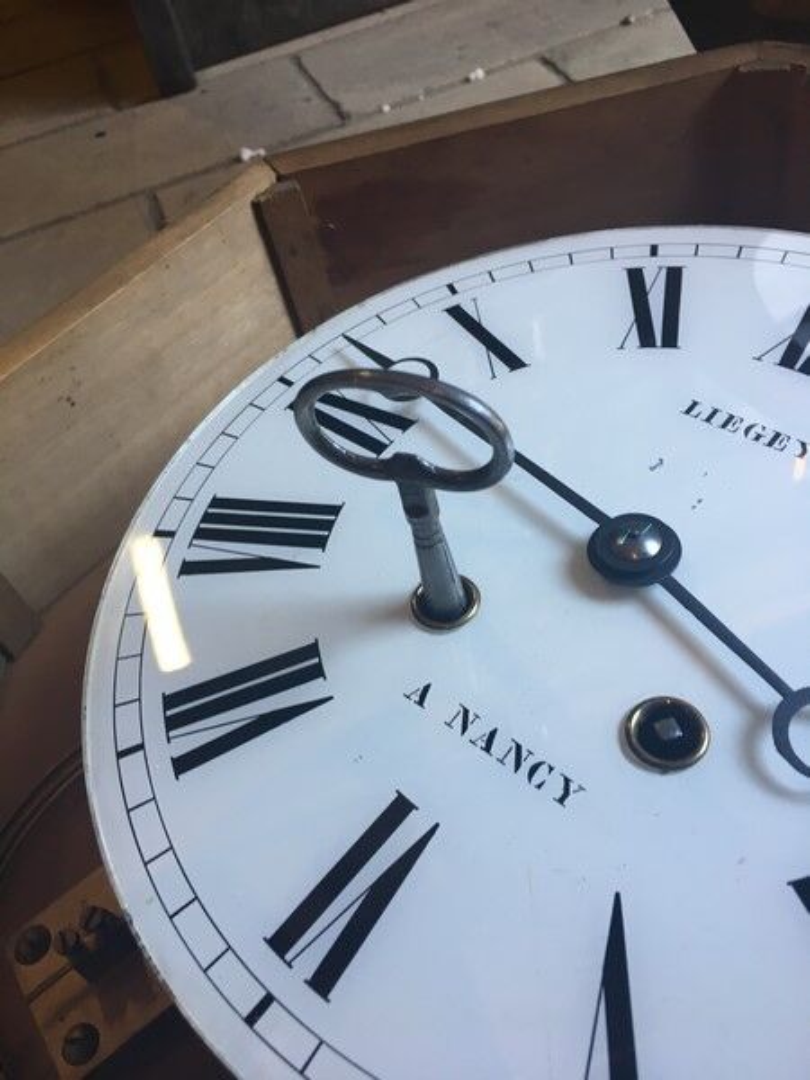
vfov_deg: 61.7
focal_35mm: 29
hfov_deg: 48.2
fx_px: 905
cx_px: 405
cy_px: 540
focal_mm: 4.15
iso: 64
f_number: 2.2
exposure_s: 1/33
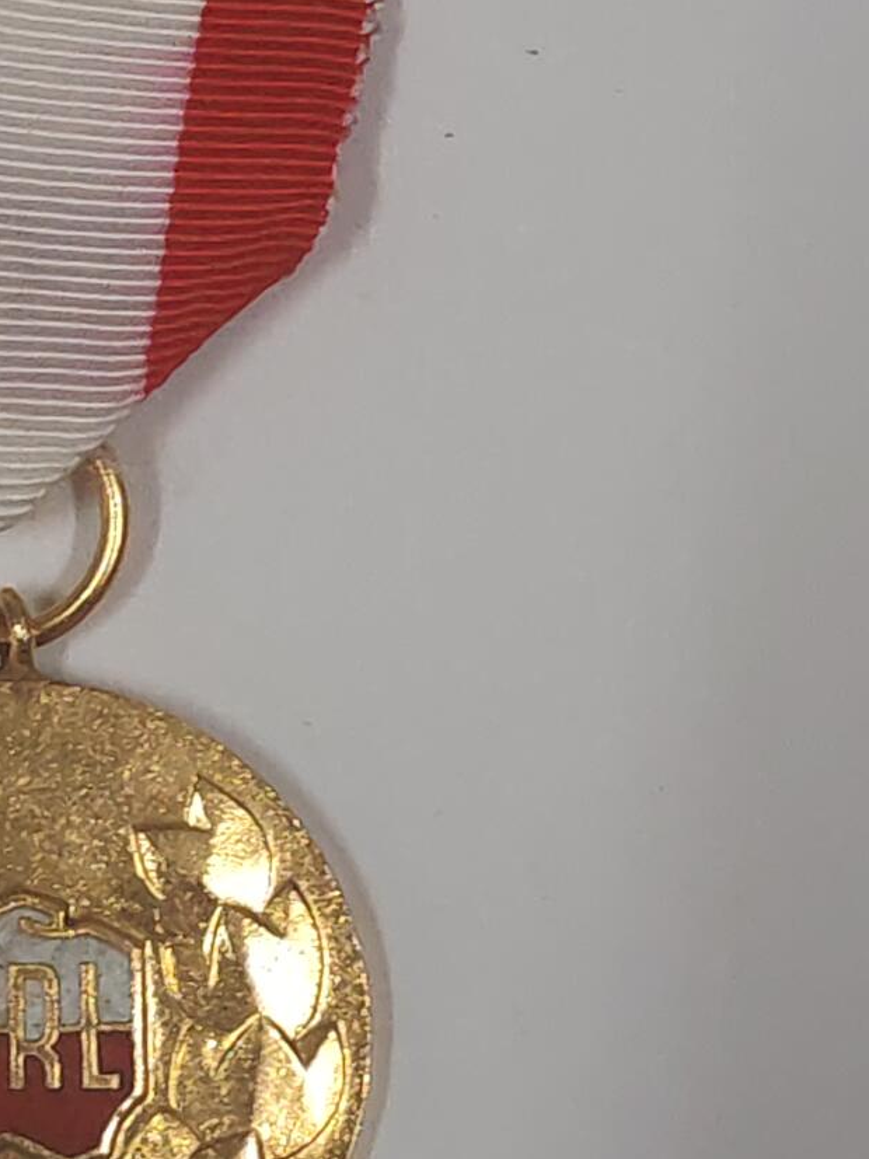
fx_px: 4955
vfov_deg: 13.3
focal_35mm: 148
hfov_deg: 10.0
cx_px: 45
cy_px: 307
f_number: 1.95
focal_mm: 5.52
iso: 500
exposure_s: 1/50
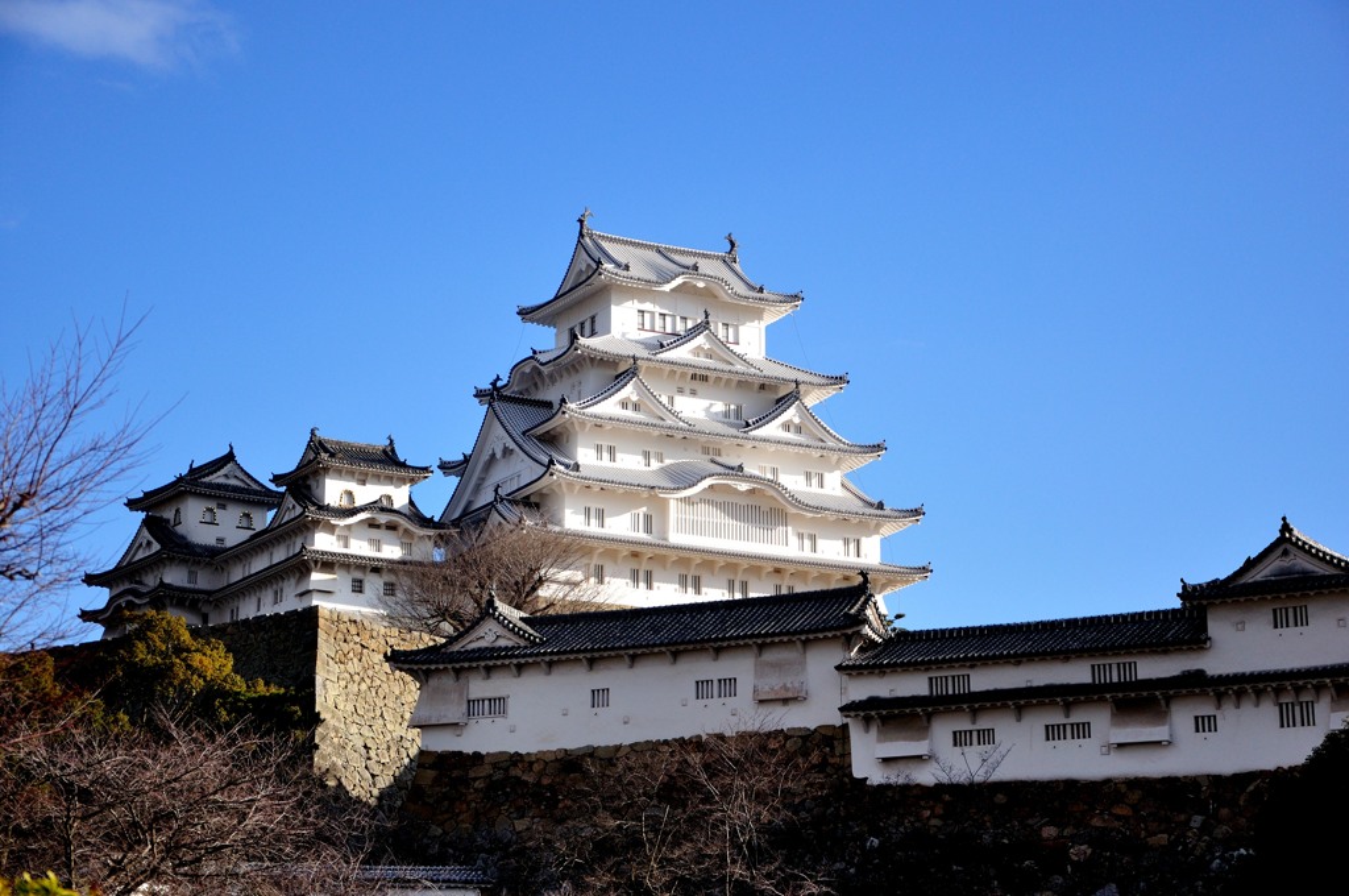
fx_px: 2807
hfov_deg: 27.0
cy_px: 448
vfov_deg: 18.1
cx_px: 674
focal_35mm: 75
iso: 200
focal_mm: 50
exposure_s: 1/2000
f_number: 5
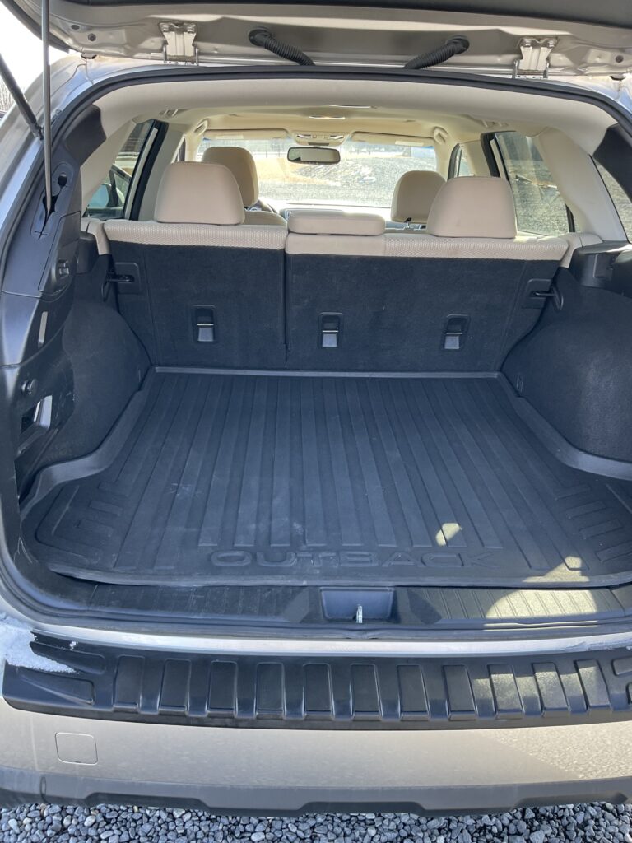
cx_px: 316
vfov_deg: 61.7
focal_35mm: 29
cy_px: 422
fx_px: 706
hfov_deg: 48.2
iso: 40
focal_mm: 3
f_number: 1.8
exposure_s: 1/120
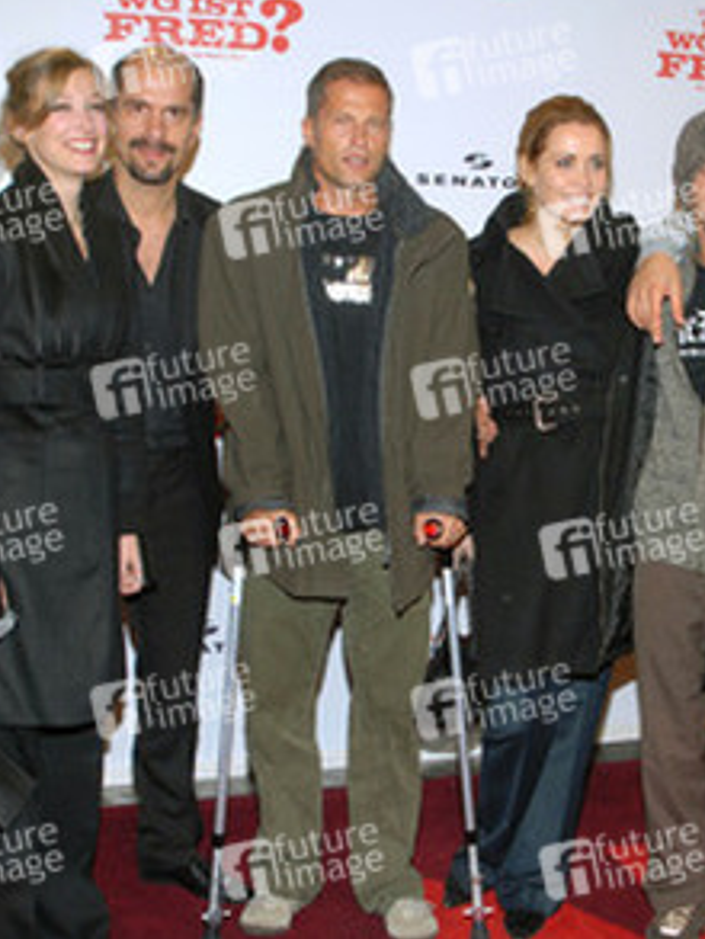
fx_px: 1438
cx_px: 532
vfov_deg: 36.2
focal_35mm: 53
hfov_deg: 27.2
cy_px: 461
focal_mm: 24
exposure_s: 1/250
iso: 400
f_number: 9
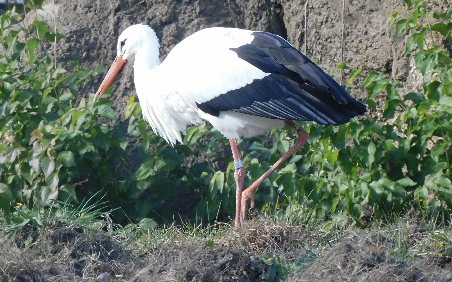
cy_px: 116
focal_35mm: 744
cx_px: 226
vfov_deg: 1.8
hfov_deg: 2.8
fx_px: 9166
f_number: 5.6
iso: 360
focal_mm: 125.4
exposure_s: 1/250
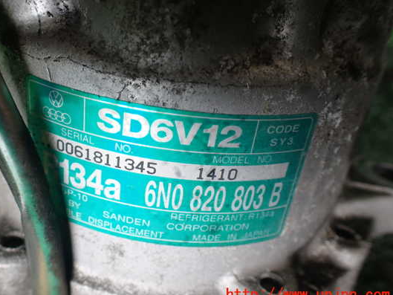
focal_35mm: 34
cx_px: 171
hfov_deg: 53.8
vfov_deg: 41.8
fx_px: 386
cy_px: 137
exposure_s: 1/125
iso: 160
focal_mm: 5.4
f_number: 2.3
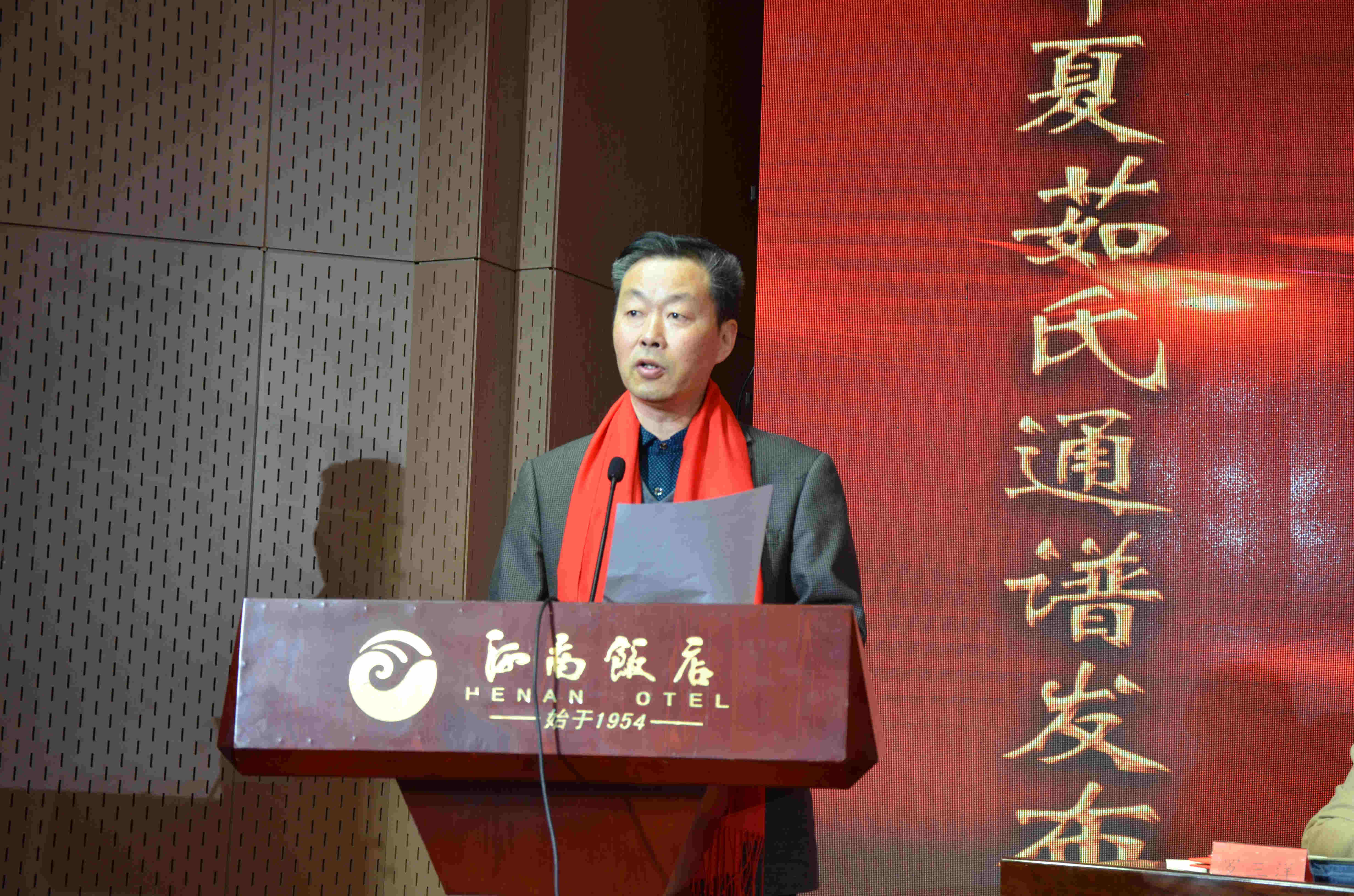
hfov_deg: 33.5
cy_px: 448
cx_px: 677
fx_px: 2252
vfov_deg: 22.5
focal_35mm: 60
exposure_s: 1/60
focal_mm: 40
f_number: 4.5
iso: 500
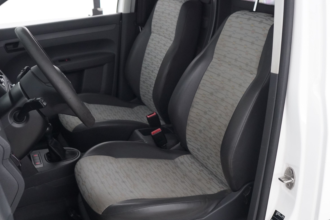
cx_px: 176
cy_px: 108
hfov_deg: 43.6
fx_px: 413
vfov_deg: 29.9
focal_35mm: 45
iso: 10000
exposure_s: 1/60
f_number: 4
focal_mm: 28
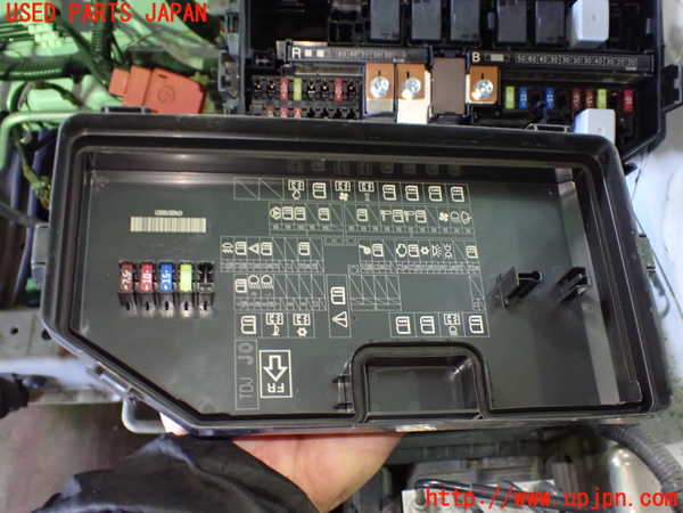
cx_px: 342
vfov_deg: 37.7
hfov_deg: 49.0
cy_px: 256
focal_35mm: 38
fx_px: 750
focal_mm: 6.83
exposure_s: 1/40
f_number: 2.7
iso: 1250
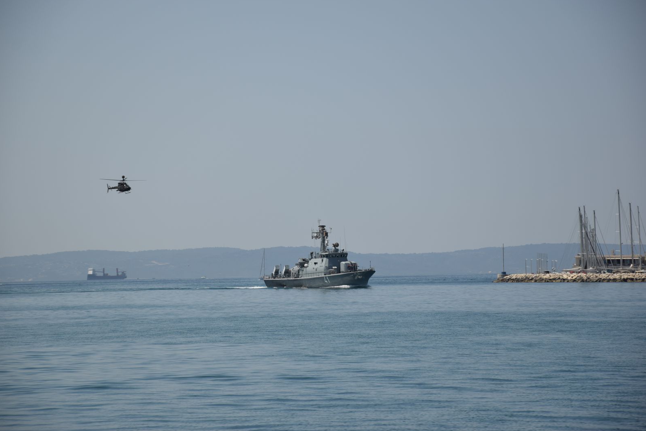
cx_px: 324
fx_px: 2844
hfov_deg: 13.0
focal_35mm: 159
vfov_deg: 8.7
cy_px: 215
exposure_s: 1/800
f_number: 7.1
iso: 100
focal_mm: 105
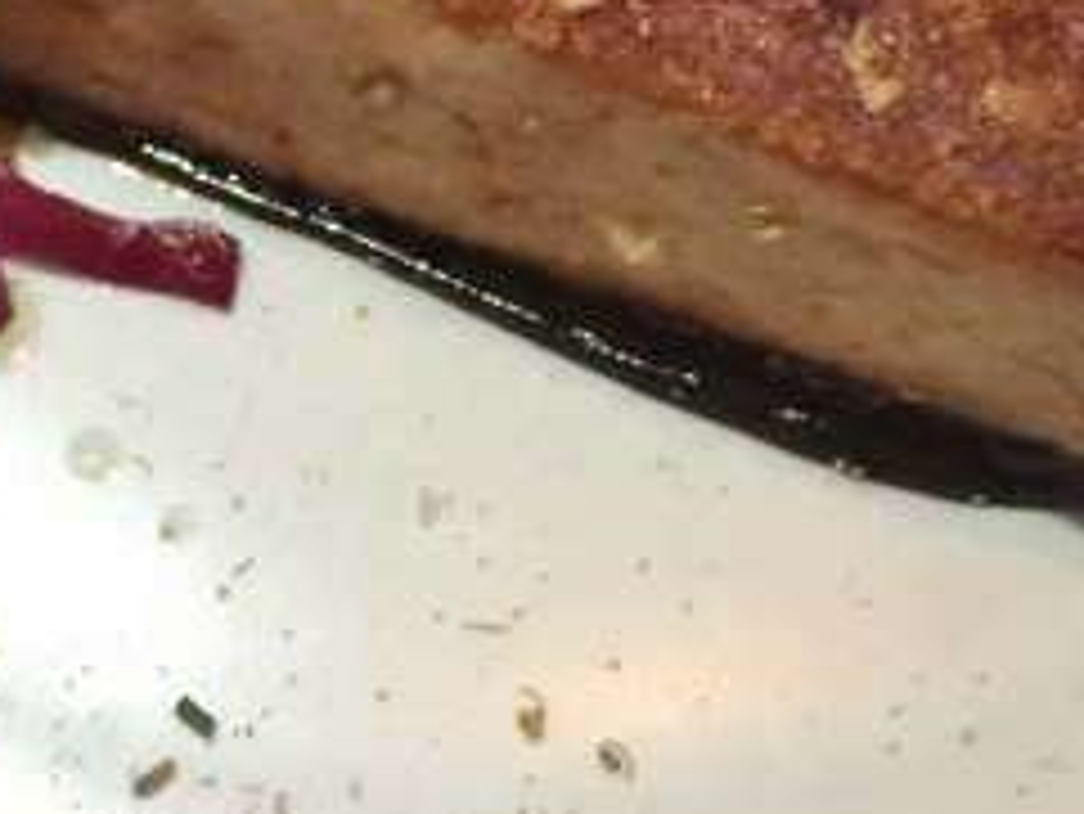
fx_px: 2412
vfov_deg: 18.1
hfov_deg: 24.9
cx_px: 225
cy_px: -198
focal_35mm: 77
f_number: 2.2
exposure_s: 1/4
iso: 160
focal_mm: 4.15
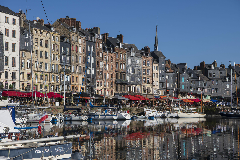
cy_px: 80
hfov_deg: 31.0
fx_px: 433
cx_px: 120
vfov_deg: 20.9
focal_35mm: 65
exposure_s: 1/320
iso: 100
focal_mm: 65
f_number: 13
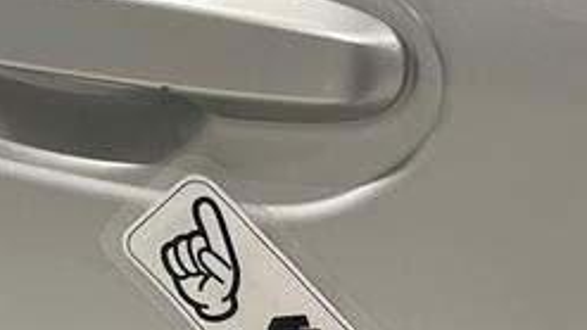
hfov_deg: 22.3
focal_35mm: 88
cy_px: -47
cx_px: -116
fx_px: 1370
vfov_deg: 13.4
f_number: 1.6
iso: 125
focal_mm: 4.2
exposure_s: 1/60
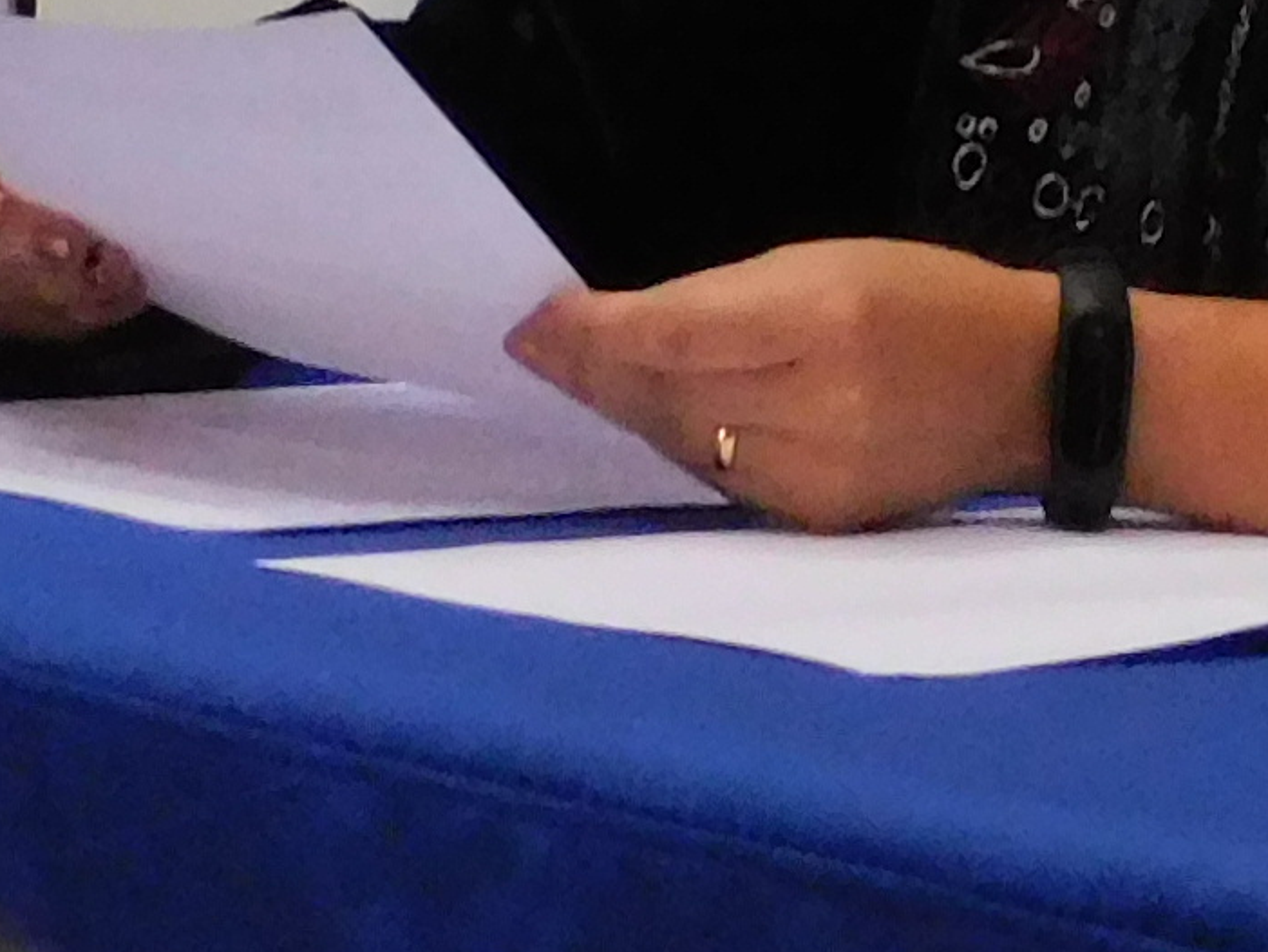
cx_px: -454
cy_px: -1647
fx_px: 23851
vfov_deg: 2.3
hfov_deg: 3.0
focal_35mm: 651
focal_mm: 17.6
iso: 800
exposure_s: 1/15
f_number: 4.6
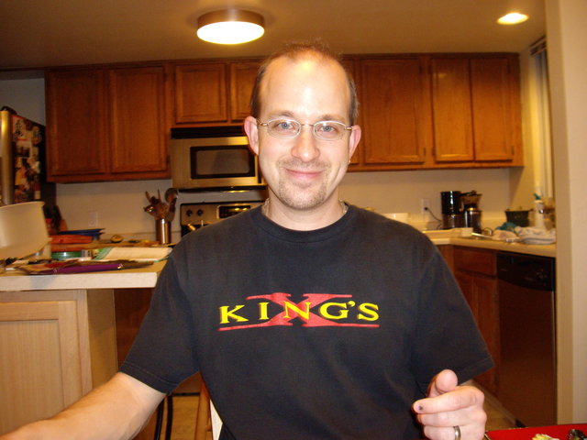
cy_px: 220
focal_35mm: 38
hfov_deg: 49.0
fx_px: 644
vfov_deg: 37.7
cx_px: 294
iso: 200
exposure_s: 1/15
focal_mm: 6.2
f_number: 2.7
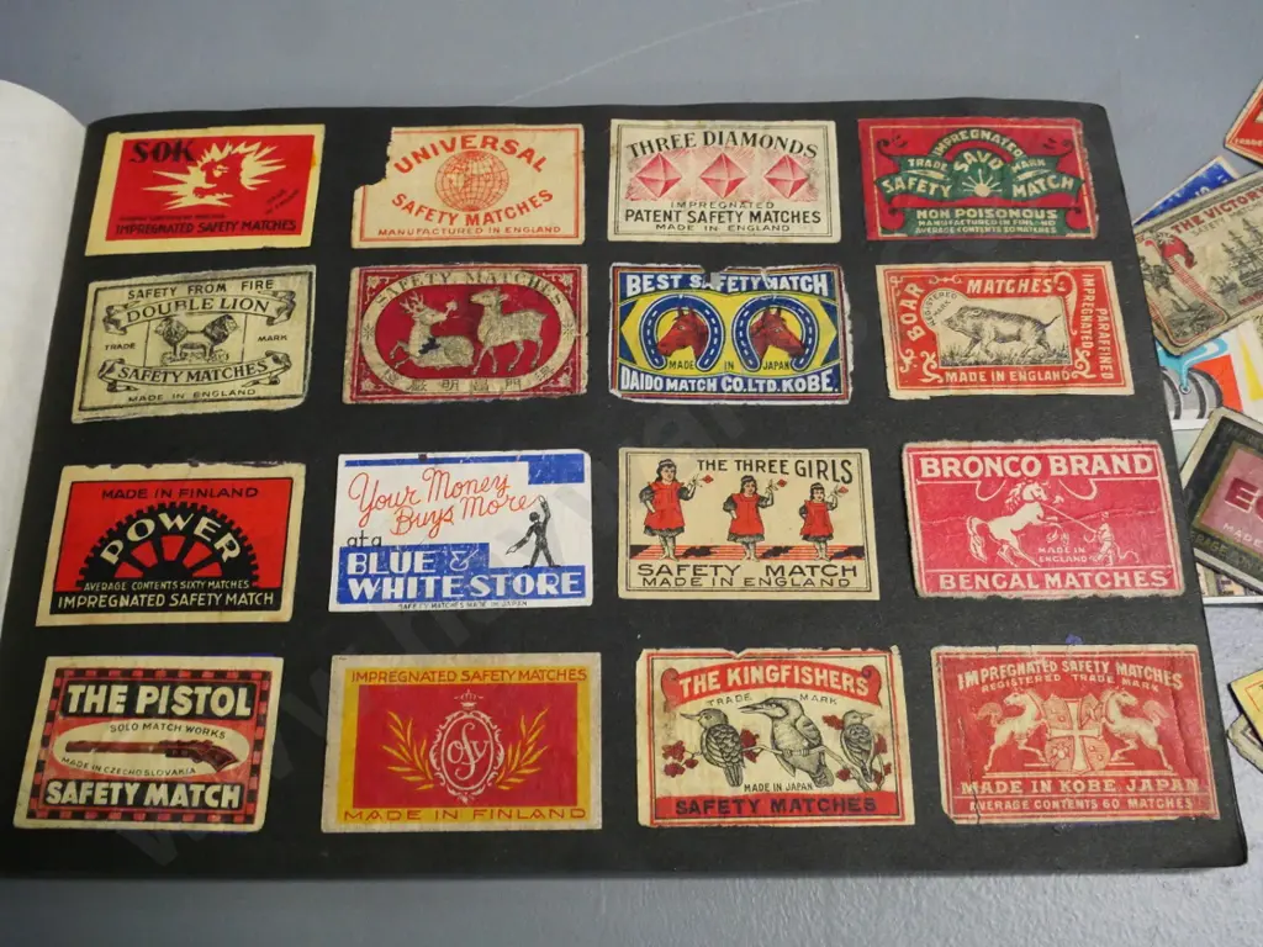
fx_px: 1241
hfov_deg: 54.0
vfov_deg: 41.8
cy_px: 474
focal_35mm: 34
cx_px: 632
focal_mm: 17
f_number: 7.1
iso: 3200
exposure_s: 1/80
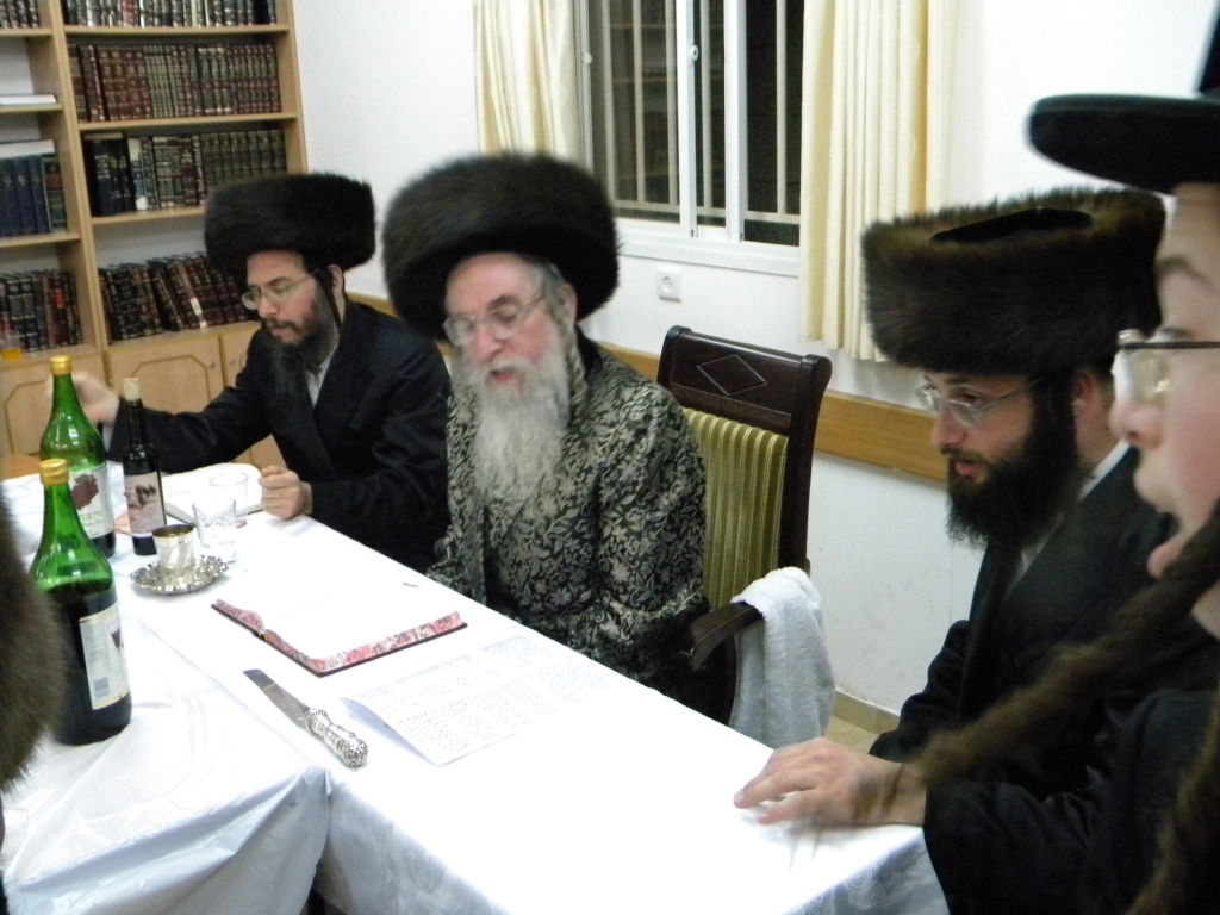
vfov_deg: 39.7
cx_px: 610
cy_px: 458
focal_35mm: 36
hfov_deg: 51.4
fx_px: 1269
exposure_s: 1/84
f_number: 3.7
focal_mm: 6.4
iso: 800
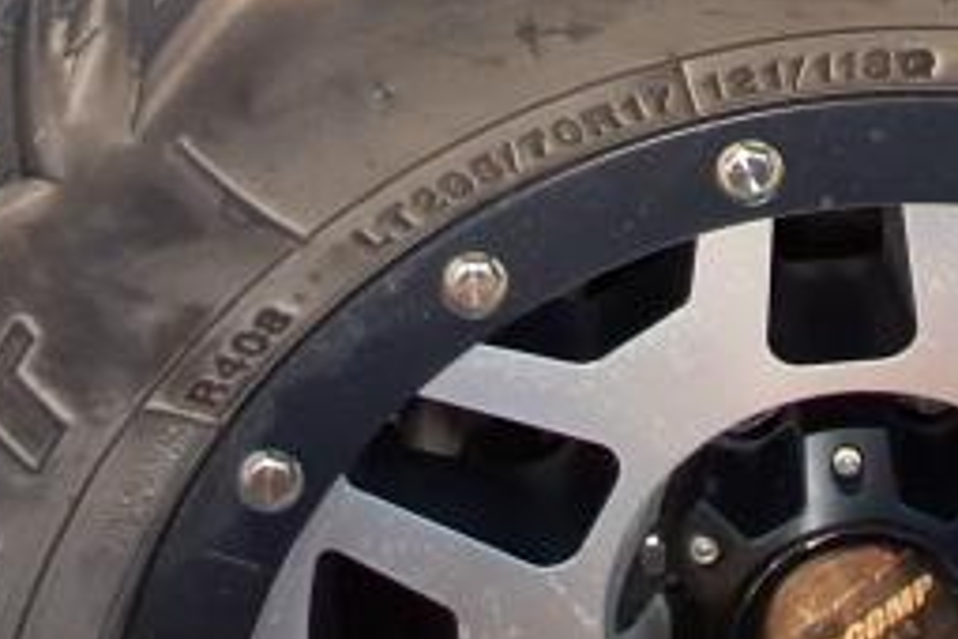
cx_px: 680
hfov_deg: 36.9
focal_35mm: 53
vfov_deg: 17.4
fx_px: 1410
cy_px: -673
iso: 40
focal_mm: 1.74
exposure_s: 1/120
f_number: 2.2
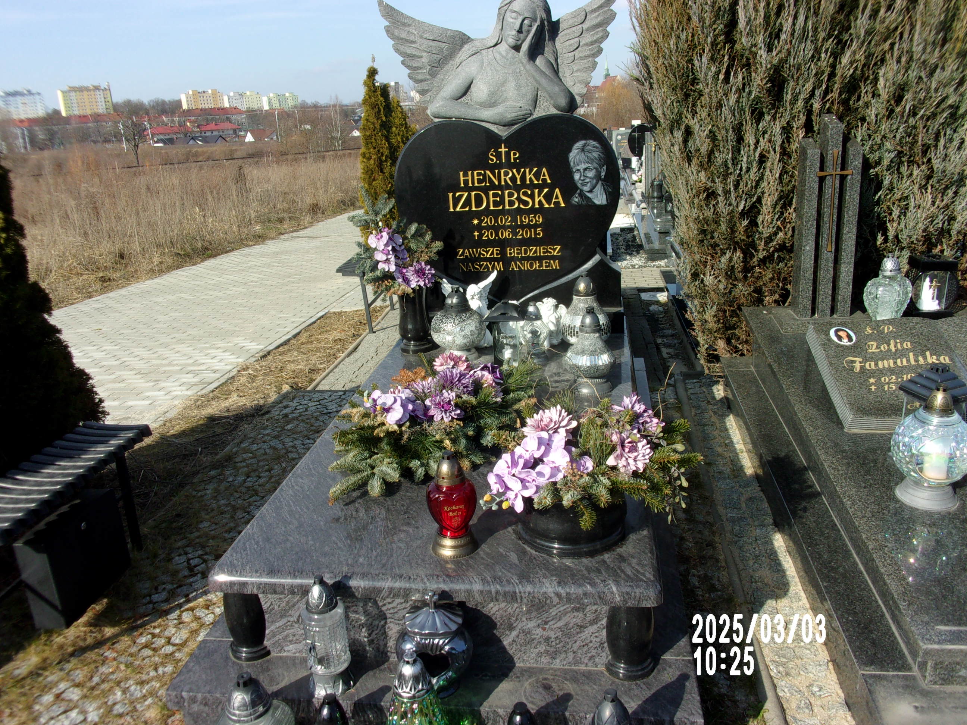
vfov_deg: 49.7
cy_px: 362
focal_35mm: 28
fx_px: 782
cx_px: 484
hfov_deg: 63.4
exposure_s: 1/75
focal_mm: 5.1
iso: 80
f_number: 10.8
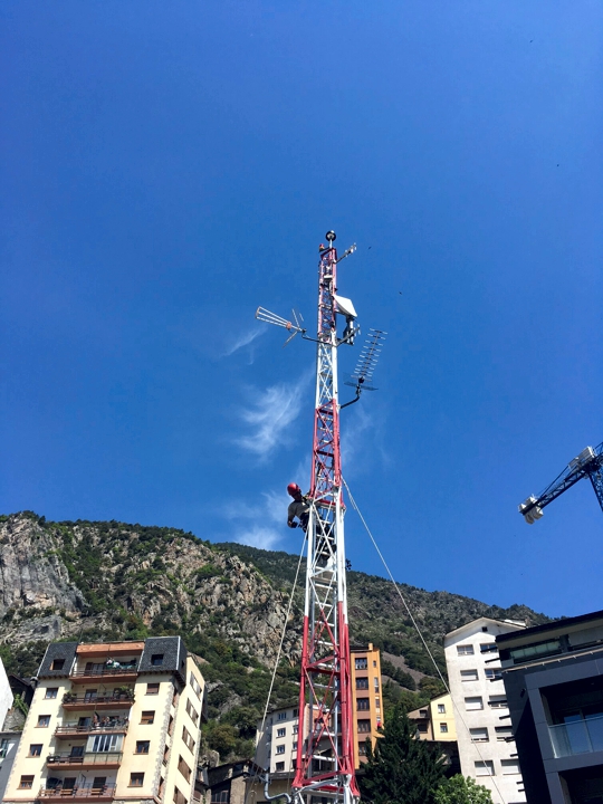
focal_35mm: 29
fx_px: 674
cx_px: 302
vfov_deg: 61.7
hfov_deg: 48.2
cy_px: 402
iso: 25
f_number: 2.2
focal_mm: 4.15
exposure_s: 1/1202
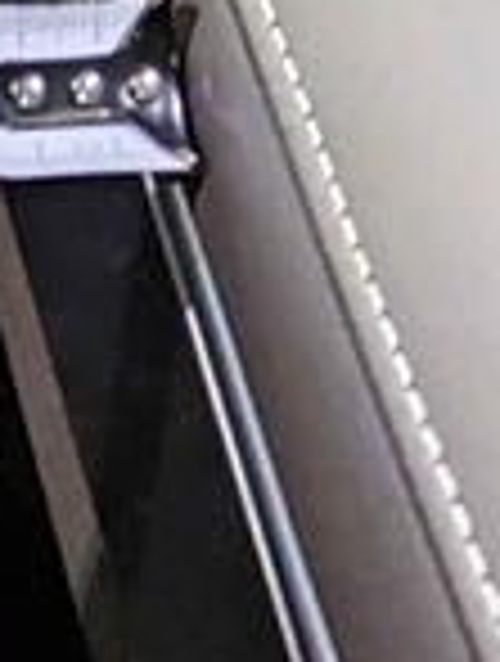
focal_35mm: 167
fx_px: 3202
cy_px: -441
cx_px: -971
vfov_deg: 11.2
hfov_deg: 7.8
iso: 891
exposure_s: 1/43.4
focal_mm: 6.81
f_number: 1.85
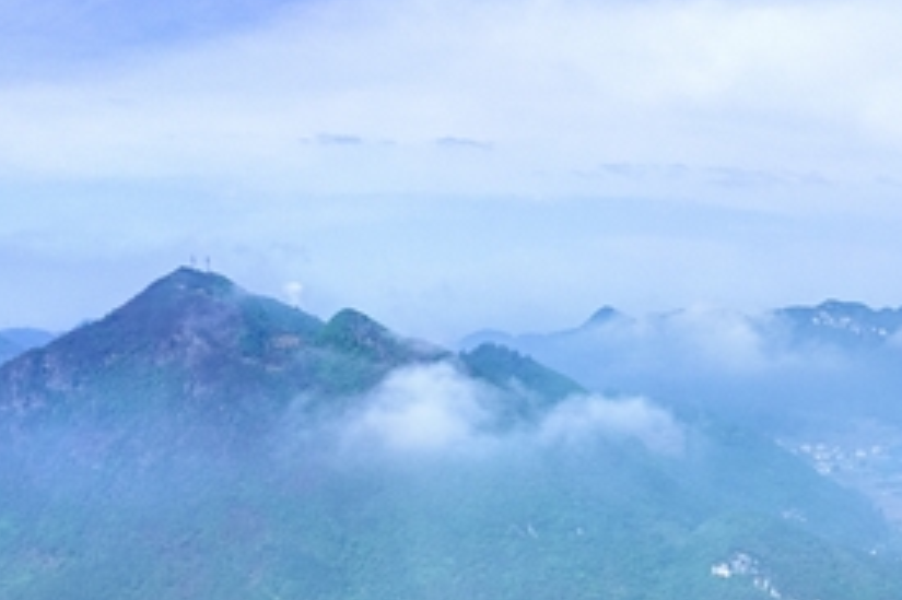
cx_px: 787
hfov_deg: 30.3
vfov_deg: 20.3
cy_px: 643
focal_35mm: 64
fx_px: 1603
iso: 110
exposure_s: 1/2000
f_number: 2.8
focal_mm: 8.38
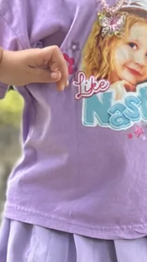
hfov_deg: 4.1
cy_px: 107
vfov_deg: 7.5
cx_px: -214
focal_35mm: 287
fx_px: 1987
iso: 80
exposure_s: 1/1916
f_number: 1.78
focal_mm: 6.86
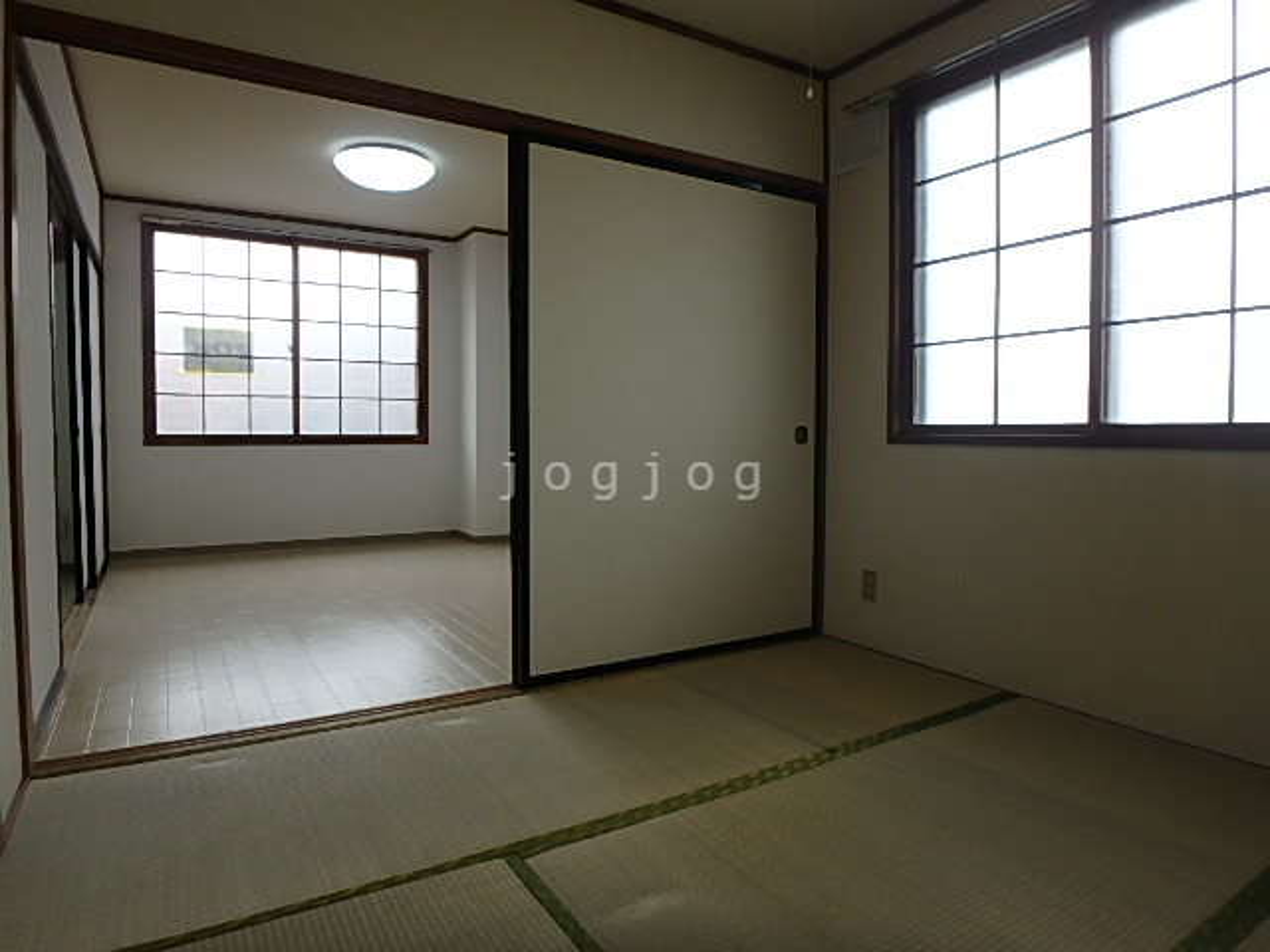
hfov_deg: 79.0
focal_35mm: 21
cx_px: 635
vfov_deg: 63.4
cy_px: 476
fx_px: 770
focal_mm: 3.7
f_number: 3.5
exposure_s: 1/80
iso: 125
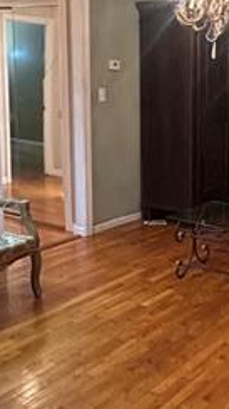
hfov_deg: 23.5
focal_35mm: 48
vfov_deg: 42.9
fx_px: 519
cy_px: 189
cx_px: 247
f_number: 2.2
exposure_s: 1/60
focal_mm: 2.22
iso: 800
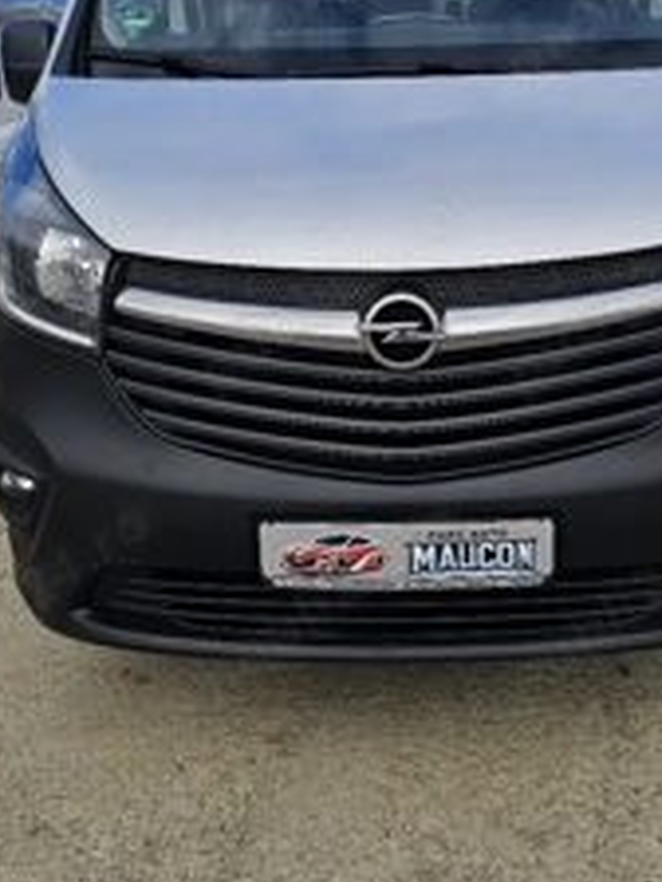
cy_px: 343
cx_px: 406
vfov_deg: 45.5
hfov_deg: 35.0
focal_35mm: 41
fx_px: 1045
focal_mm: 5.4
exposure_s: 1/1000
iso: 25
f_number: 1.8
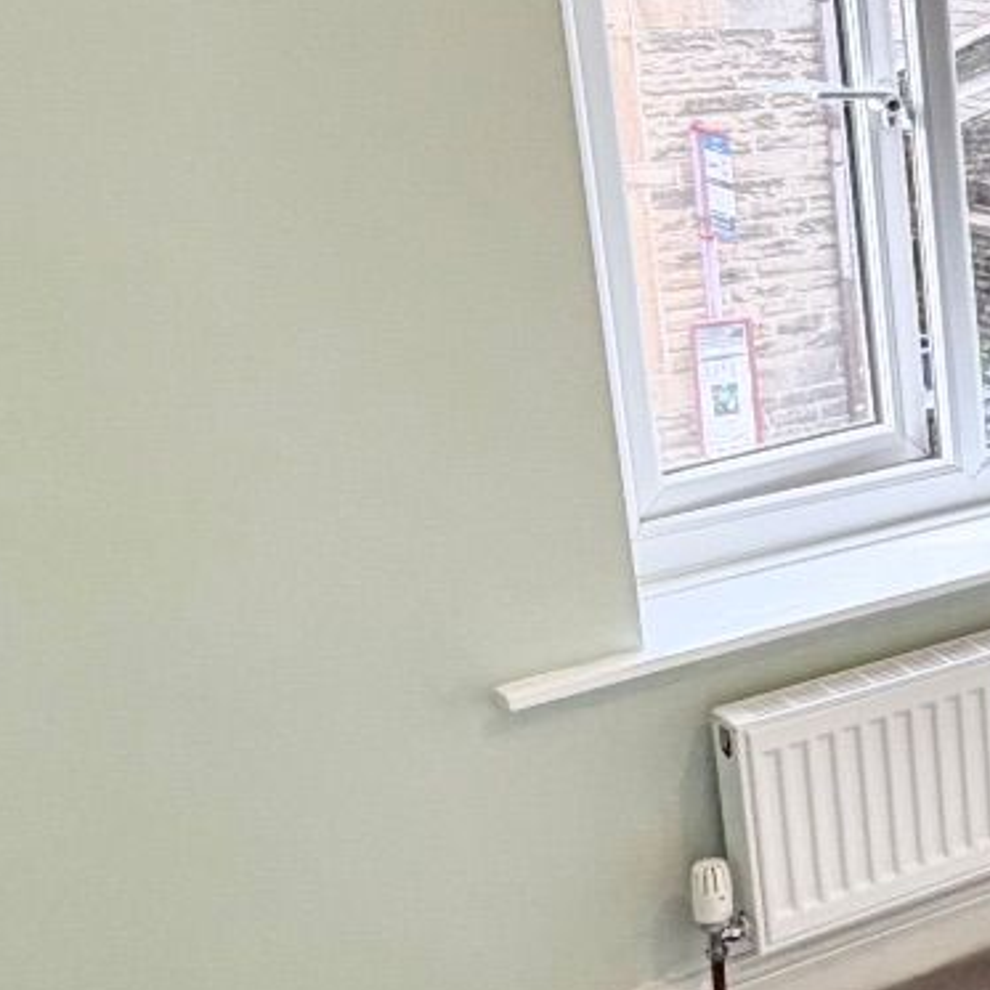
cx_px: 1656
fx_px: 2200
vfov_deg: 25.3
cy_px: 411
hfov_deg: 20.1
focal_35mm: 68
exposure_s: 1/100
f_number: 2.2
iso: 80
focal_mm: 2.22
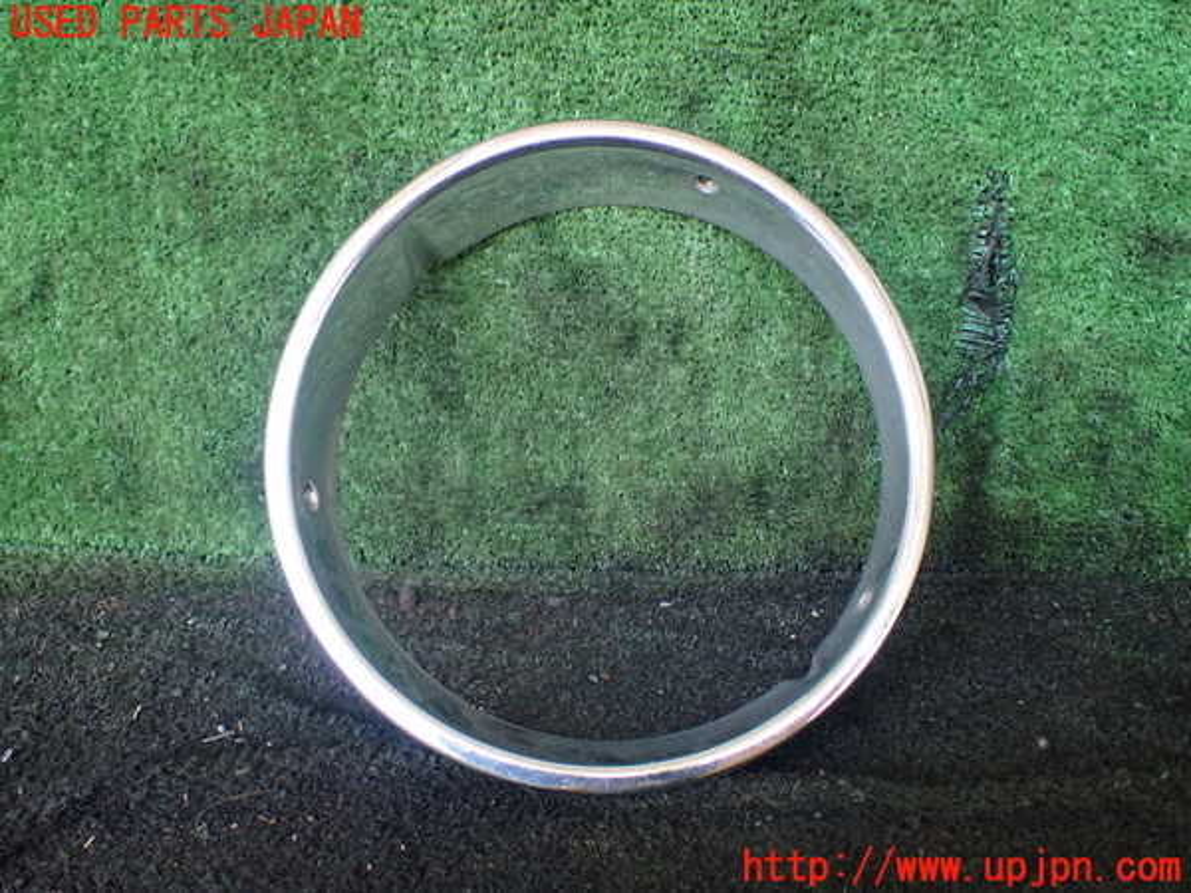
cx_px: 596
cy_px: 446
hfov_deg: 60.0
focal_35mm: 30
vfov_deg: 46.8
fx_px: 1032
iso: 400
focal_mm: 5.4
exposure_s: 1/125
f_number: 2.3
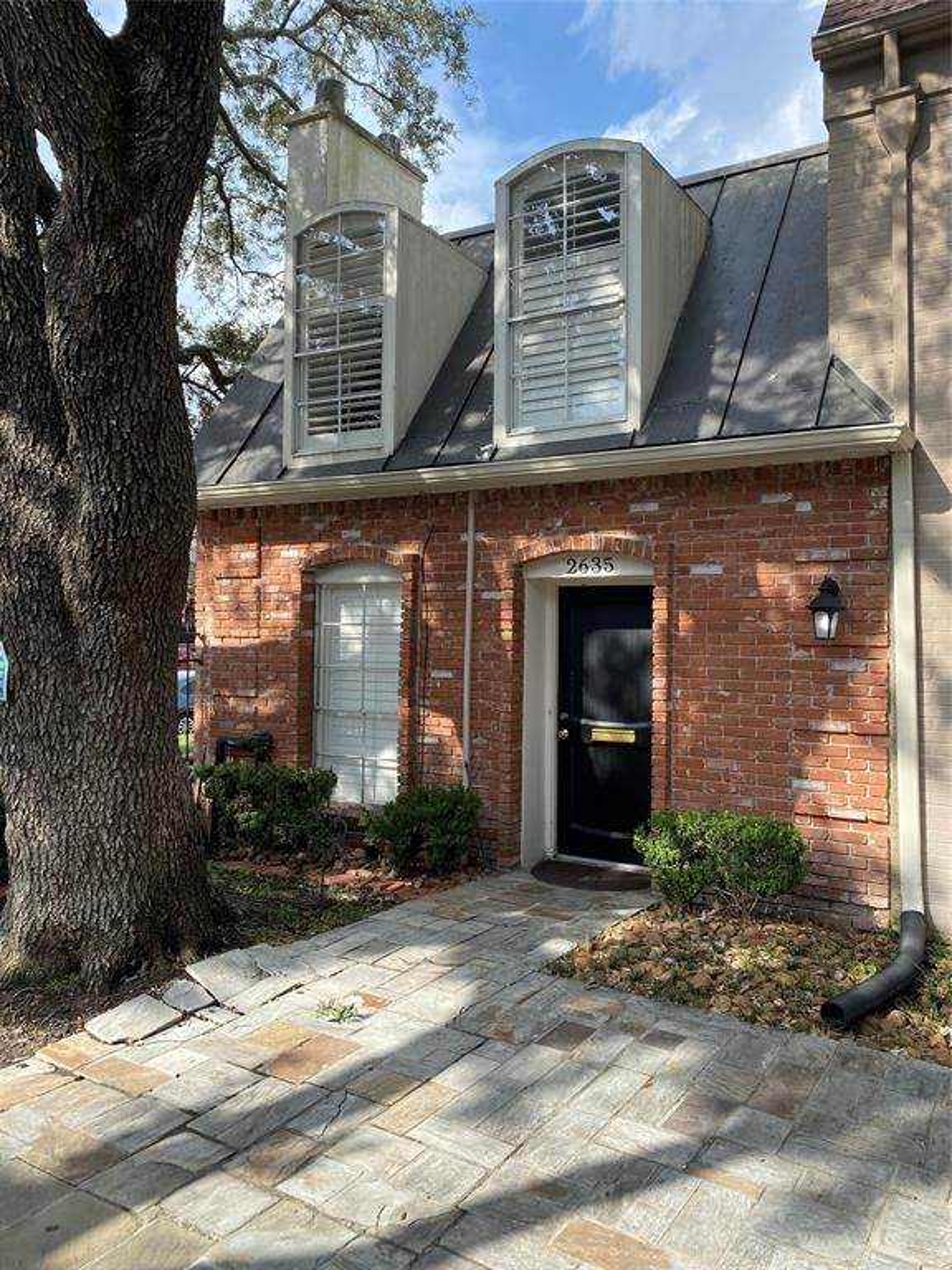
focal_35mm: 26
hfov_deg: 53.1
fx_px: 953
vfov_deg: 67.3
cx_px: 476
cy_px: 635
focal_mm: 4.25
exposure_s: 1/949
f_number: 1.8
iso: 32
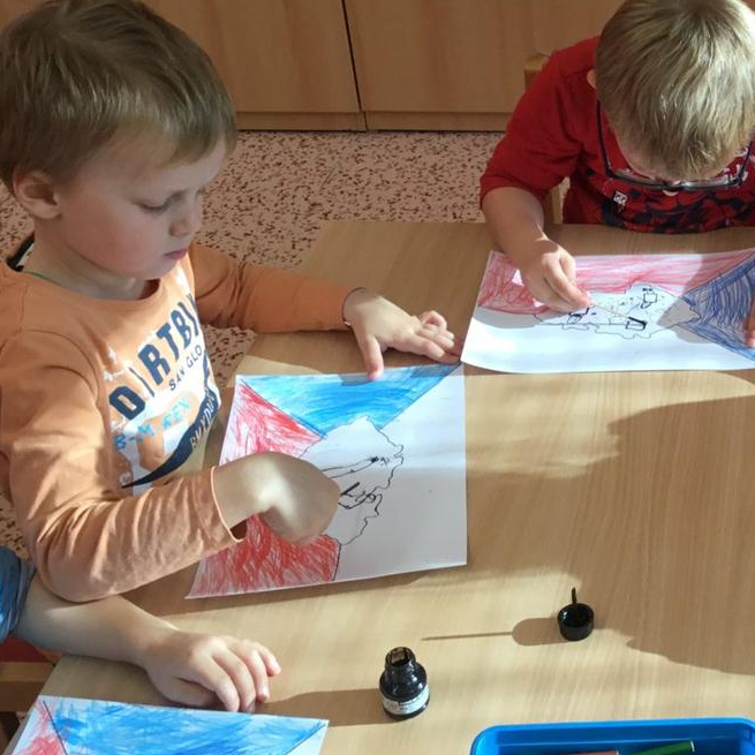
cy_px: 183
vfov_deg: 30.0
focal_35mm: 56
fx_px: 1382
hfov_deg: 29.1
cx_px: 703
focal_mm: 3.3
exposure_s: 1/100
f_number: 2.4
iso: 50
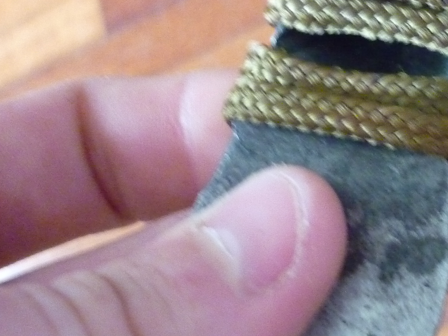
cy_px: 137
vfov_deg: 18.6
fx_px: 1022
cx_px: 474
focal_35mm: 79
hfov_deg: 23.4
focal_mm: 5.5
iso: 800
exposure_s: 1/50
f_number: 2.8
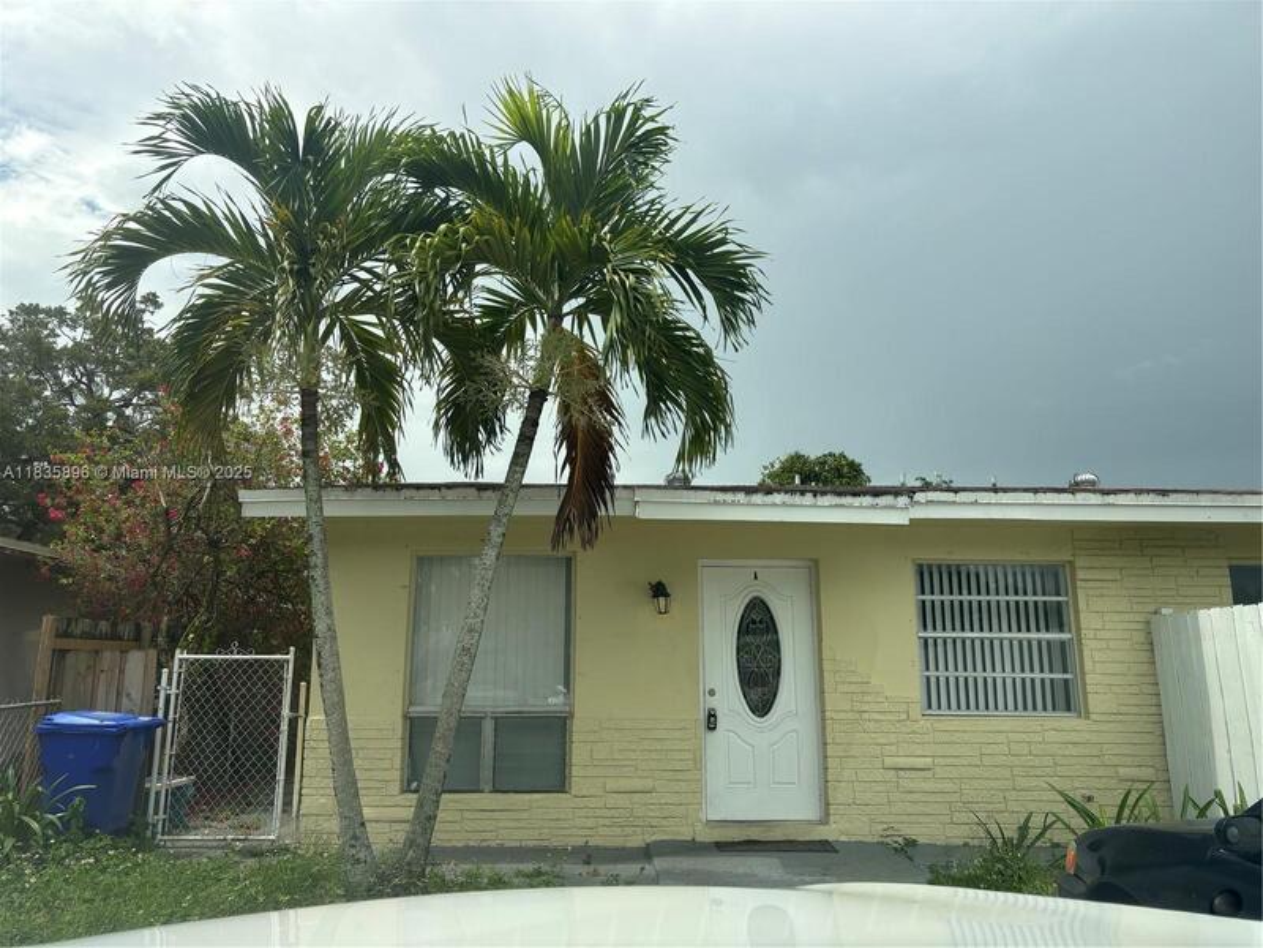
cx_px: 632
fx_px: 949
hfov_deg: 67.3
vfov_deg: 53.1
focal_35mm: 26
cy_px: 474
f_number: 1.6
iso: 50
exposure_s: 1/2778
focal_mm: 5.96
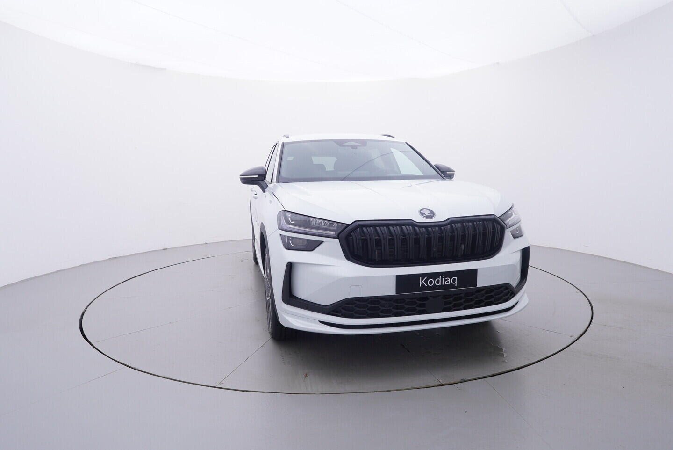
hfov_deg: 77.3
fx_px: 421
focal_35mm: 22
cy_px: 225
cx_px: 336
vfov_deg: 56.2
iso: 200
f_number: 5
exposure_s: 1/80
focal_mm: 15
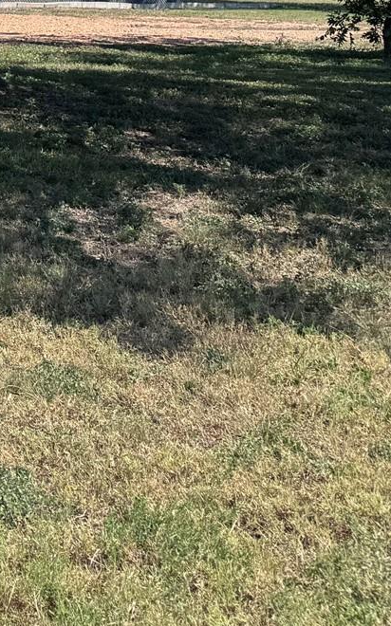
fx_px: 1348
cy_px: -91
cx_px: -430
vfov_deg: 24.2
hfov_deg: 13.7
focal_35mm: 79
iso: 80
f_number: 1.78
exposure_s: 1/1818
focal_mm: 6.76
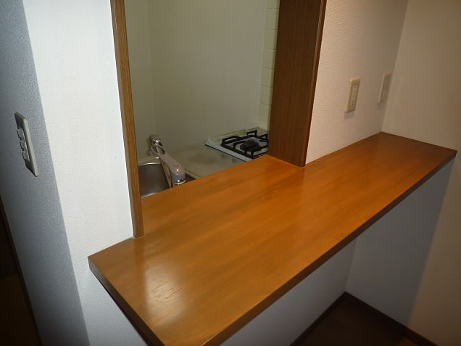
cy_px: 173
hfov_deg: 69.4
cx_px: 230
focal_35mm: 25
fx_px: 333
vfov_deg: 54.9
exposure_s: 1/30
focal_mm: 4.4
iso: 100
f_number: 2.8
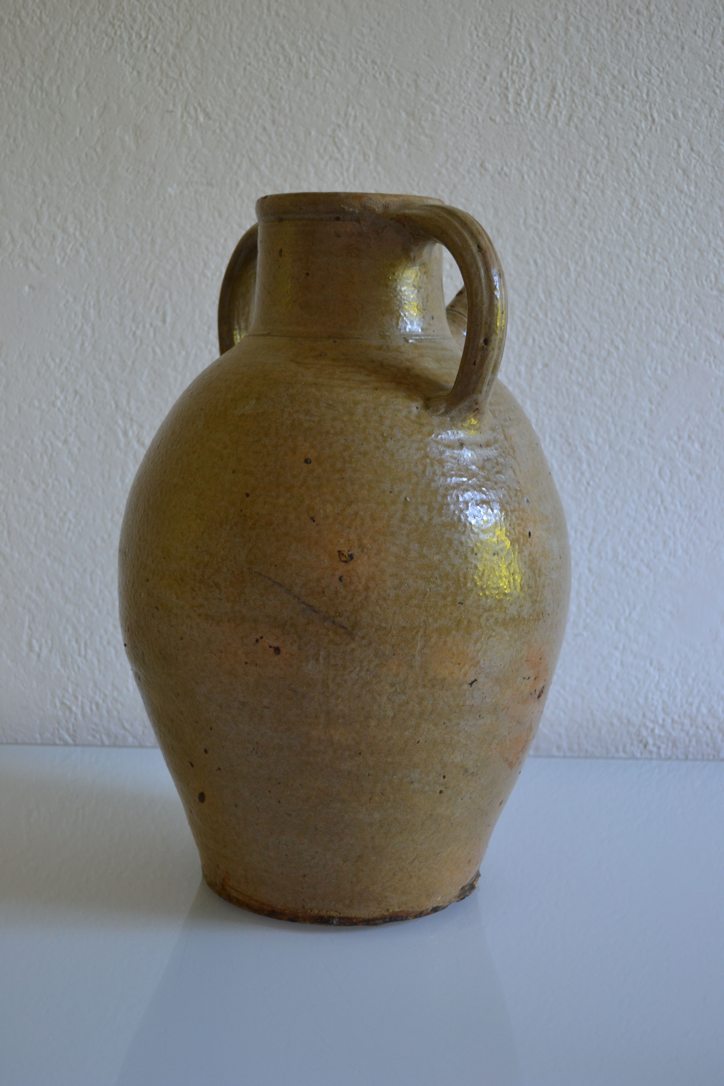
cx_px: 362
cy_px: 543
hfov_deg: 28.1
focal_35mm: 48
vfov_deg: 41.1
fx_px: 1448
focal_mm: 32
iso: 400
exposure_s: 1/20
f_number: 4.8
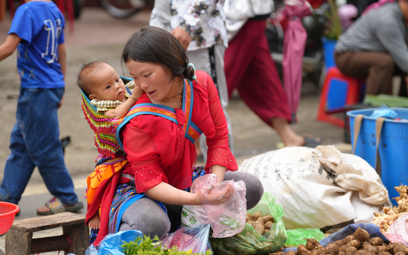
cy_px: 129
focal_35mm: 117
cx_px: 203
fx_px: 1301
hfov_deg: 17.8
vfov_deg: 11.2
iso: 200
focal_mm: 114
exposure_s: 1/800
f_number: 2.8
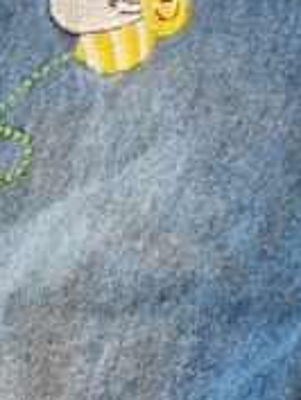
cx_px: 785
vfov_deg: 10.2
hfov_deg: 7.5
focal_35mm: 182
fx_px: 2108
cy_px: -355
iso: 50
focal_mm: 5.4
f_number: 1.8
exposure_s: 1/100
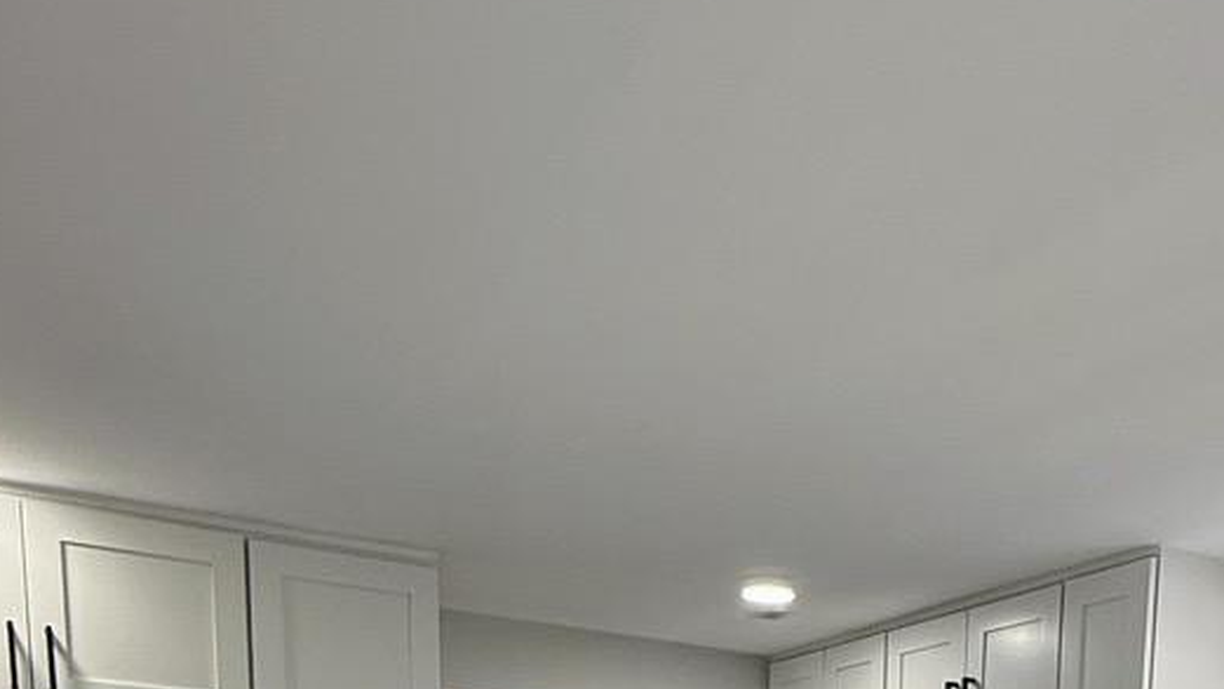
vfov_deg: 20.0
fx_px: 1460
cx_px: 811
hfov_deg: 44.8
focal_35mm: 45
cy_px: 1206
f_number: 2.2
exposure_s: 1/120
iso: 100
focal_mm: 2.22
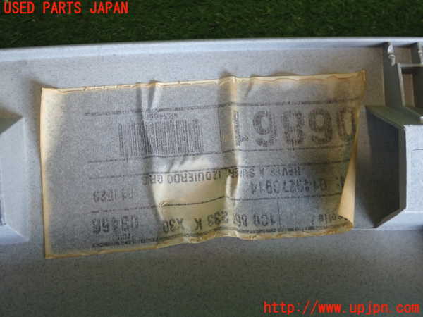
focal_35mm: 50
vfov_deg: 29.1
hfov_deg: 38.2
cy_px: 158
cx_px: 212
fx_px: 611
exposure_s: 1/50
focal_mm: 9.01
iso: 320
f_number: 3.2
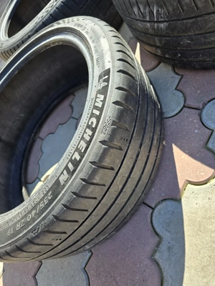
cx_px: 108
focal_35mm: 23
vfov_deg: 73.9
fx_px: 190
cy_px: 143
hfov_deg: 58.9
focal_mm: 6.3
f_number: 1.7
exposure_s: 1/182
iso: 12
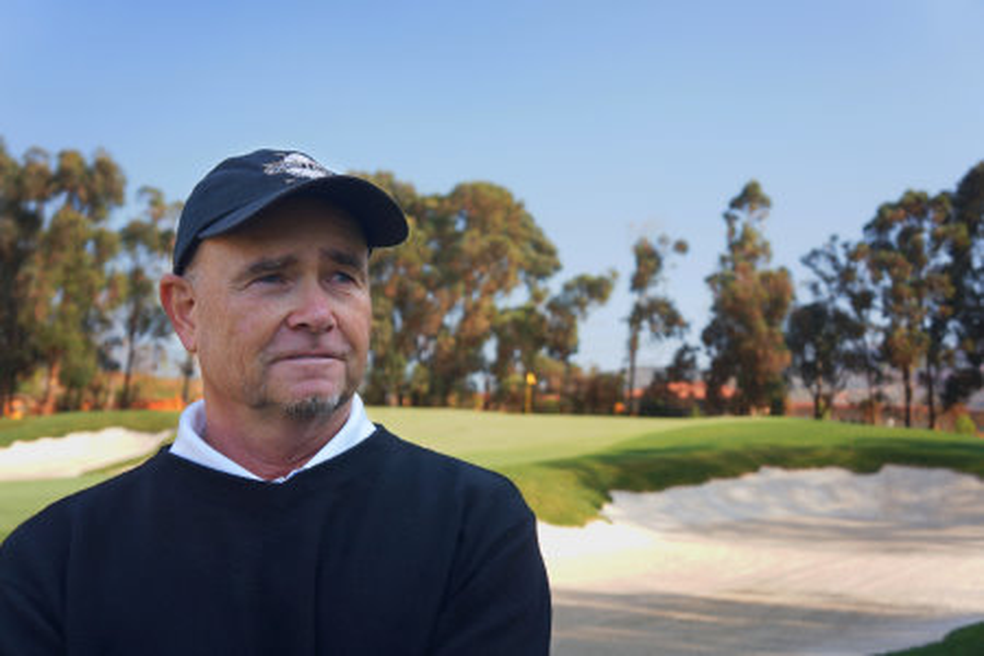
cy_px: 328
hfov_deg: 45.4
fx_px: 1175
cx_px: 492
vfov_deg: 31.2
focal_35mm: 43
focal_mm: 29
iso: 320
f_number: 4
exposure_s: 1/160
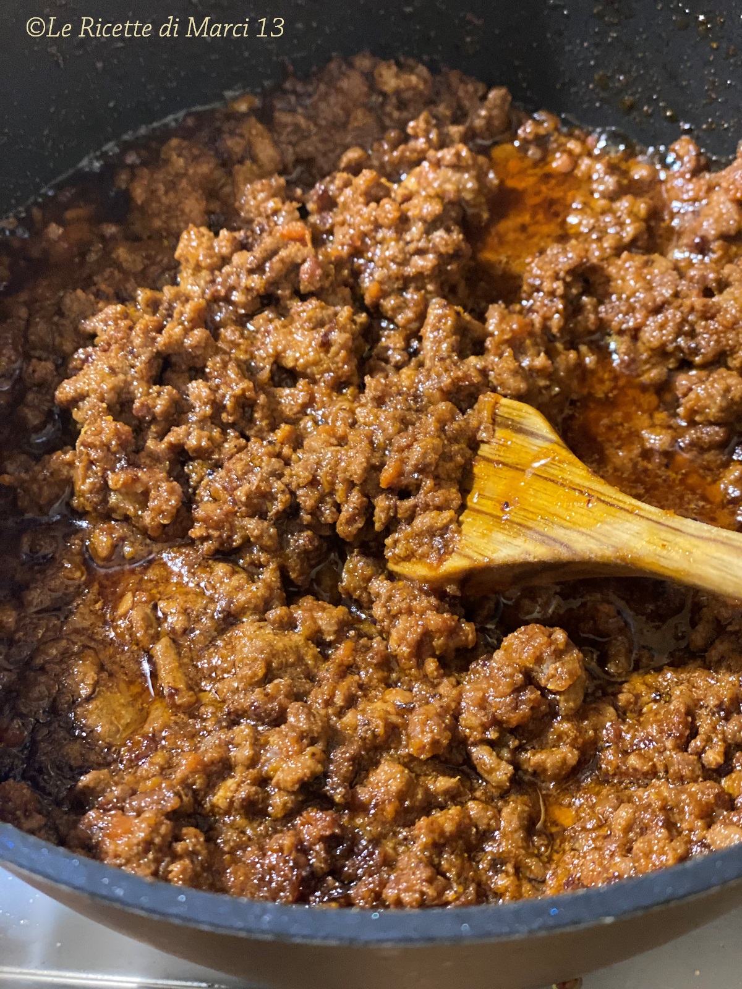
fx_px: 1486
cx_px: 371
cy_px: 494
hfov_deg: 28.0
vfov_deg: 36.8
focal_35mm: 52
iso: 400
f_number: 2
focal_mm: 6
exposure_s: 1/14
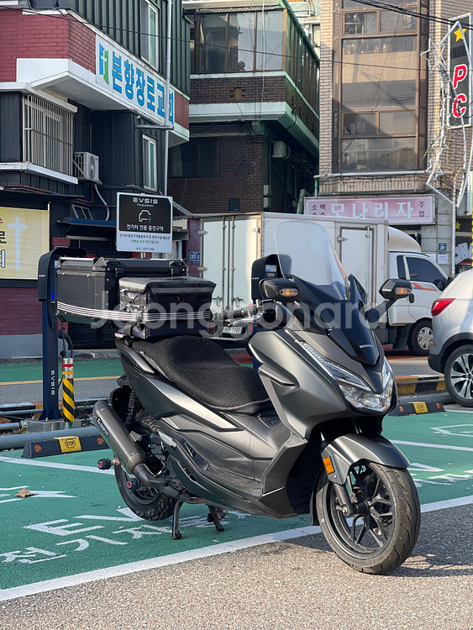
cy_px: 315
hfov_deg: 22.9
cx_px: 236
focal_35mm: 64
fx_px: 1165
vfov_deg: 30.3
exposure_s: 1/415
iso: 32
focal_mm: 7.5
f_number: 2.2
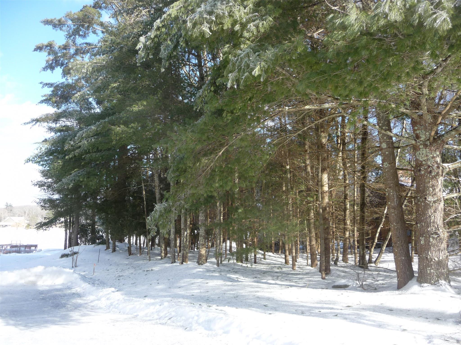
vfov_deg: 49.7
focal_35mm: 28
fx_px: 373
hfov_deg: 63.4
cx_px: 230
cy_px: 172
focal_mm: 4.7
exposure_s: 1/250
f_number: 3.3
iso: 100
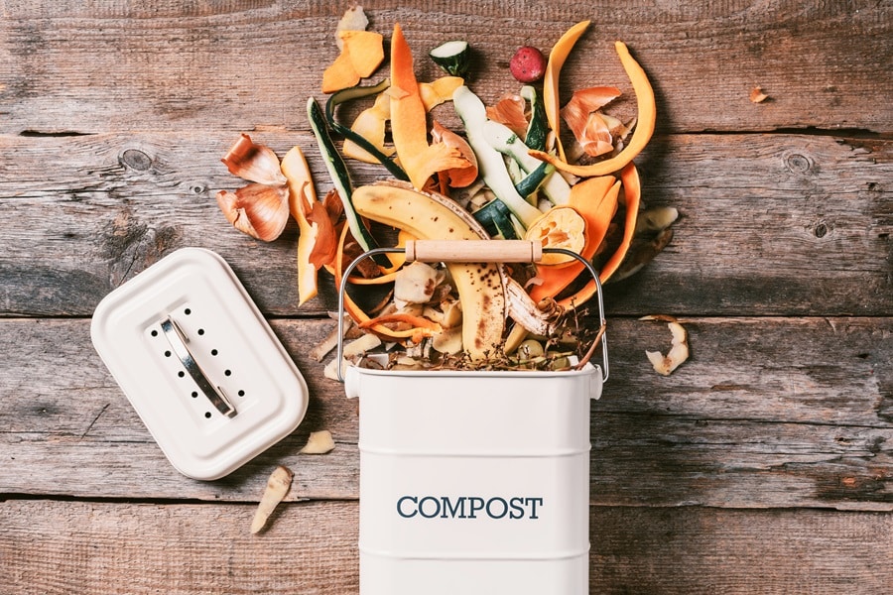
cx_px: 446
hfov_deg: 39.6
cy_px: 298
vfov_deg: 27.0
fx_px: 1240
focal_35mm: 50
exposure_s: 1/40
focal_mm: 50
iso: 50
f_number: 10
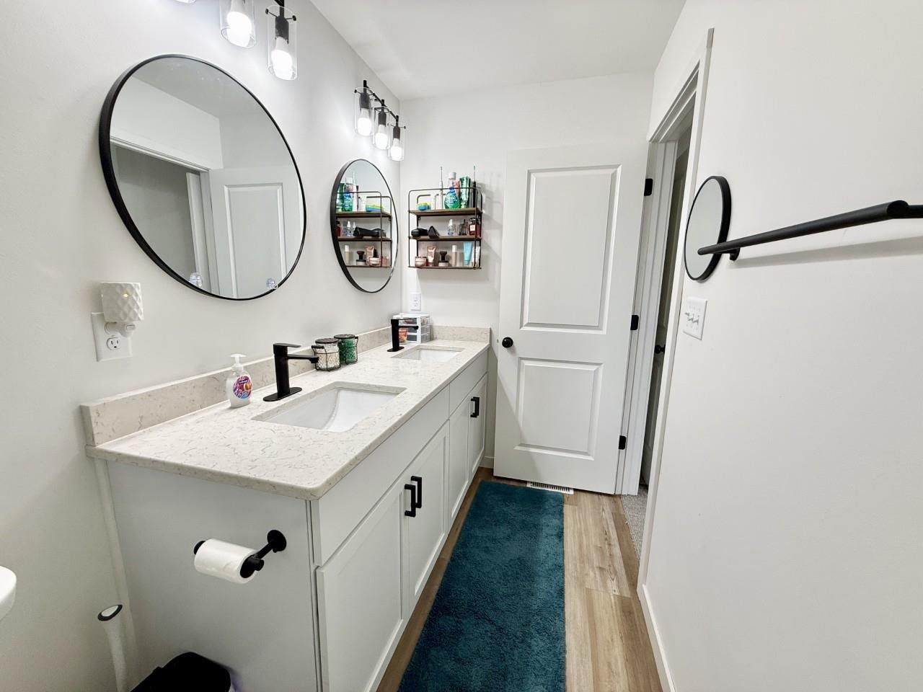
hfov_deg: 102.1
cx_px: 462
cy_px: 346
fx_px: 373
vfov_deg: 85.7
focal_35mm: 14
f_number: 2.2
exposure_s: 1/120
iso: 64
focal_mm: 2.22
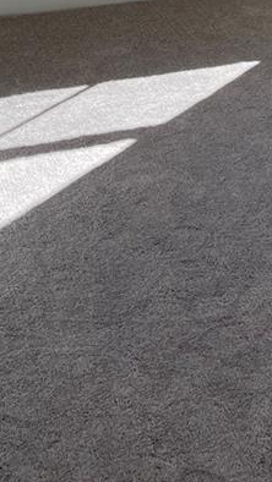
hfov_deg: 14.4
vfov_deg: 22.2
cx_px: 257
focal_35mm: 83
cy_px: -190
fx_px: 1063
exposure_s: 1/416
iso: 32
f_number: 1.6
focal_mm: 5.1
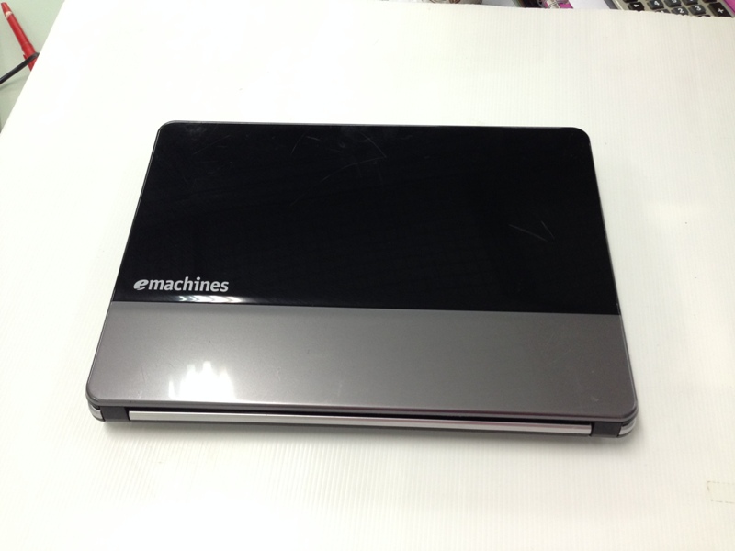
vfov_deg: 42.9
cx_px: 368
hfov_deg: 55.4
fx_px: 701
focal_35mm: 33
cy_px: 276
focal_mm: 4.12
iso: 100
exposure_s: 1/20
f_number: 2.4
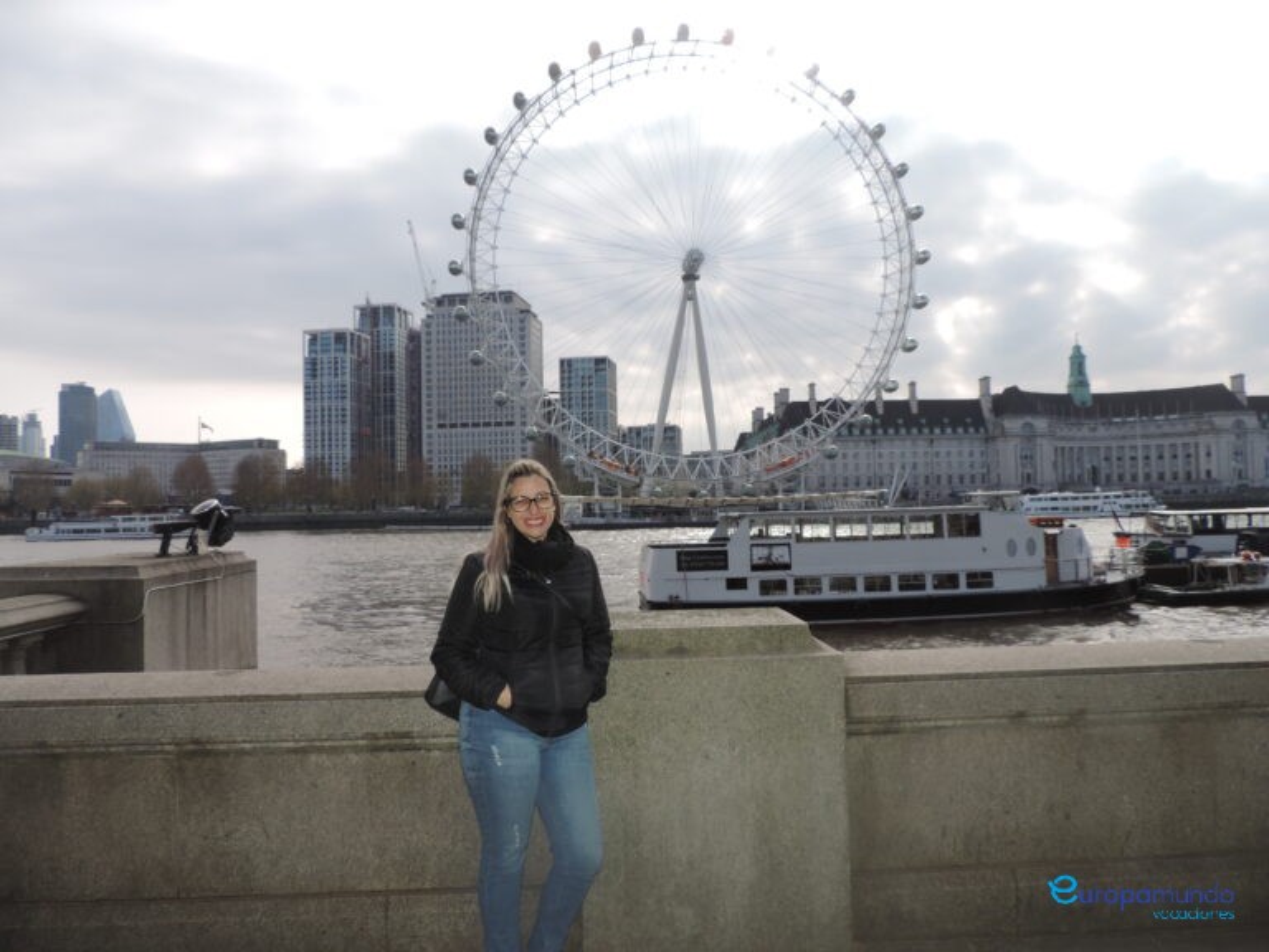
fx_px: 880
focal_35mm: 24
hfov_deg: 71.6
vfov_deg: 56.8
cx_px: 634
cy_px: 476
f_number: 3
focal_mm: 4.3
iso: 90
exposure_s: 1/1000
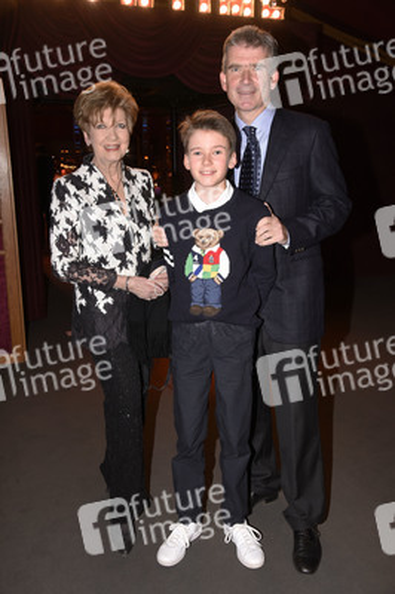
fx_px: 561
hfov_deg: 38.8
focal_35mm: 34
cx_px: 198
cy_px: 297
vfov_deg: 55.8
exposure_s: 1/60
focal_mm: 34
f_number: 6.3
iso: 2000
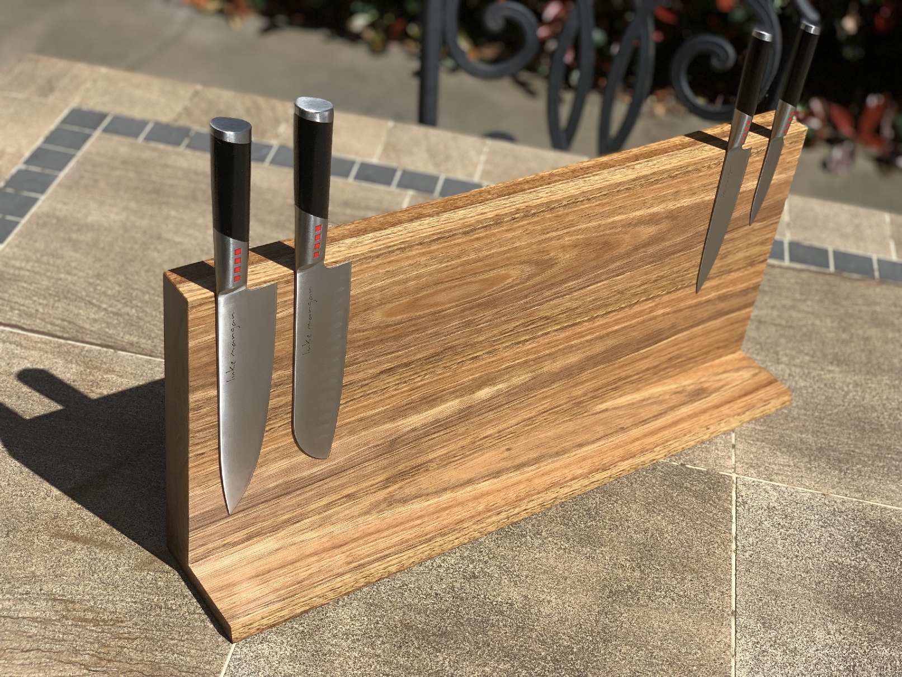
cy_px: 338
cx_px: 451
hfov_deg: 36.8
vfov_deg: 28.0
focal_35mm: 52
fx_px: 1355
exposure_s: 1/1229
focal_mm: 6
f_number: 2.4
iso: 16
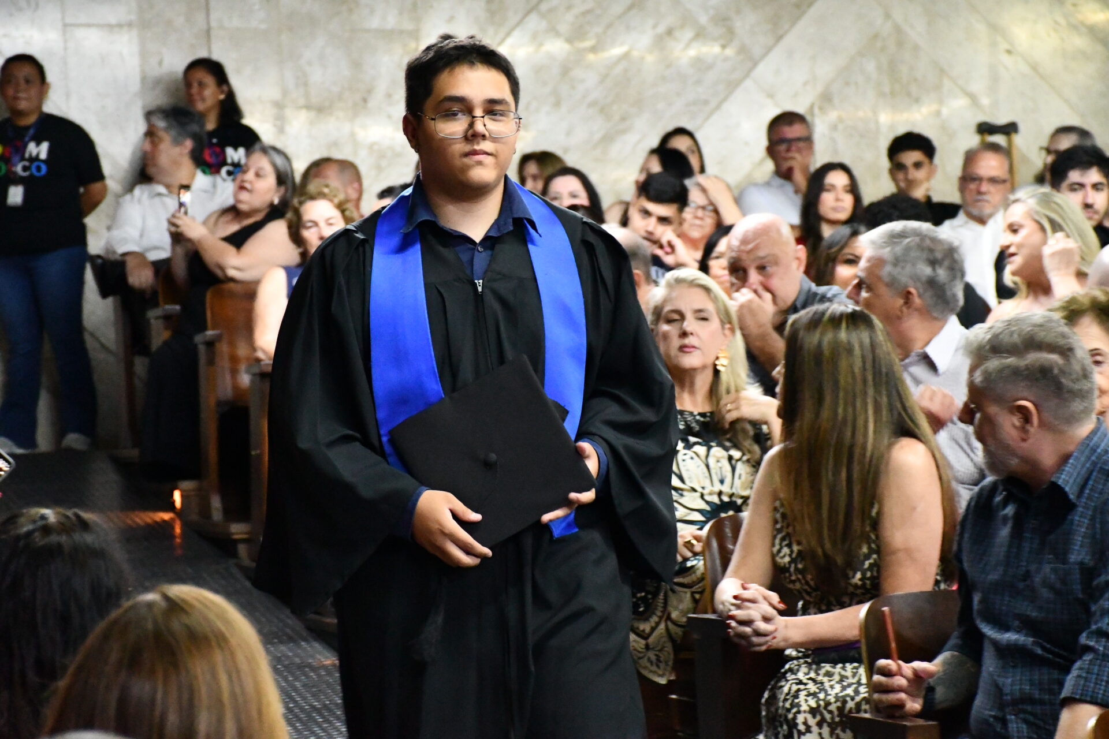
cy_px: 370
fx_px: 3450
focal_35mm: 112
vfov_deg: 12.2
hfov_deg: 18.3
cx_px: 554
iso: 12800
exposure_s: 1/50
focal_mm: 75
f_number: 5
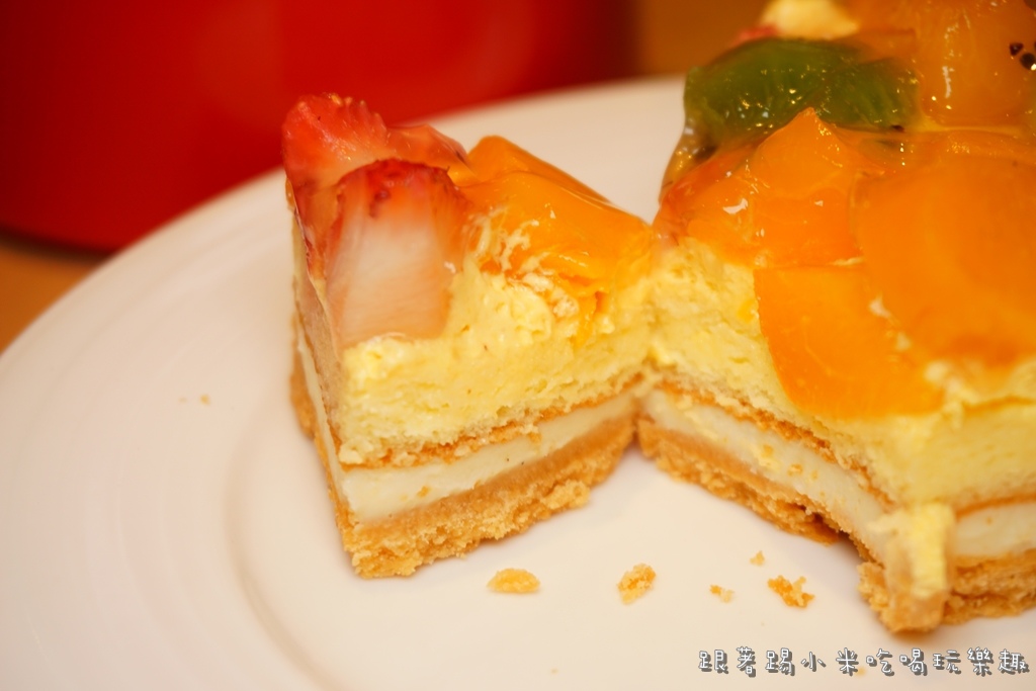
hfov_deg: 32.6
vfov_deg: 22.1
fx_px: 1770
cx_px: 518
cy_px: 346
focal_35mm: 62
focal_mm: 41
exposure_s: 1/80
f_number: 5.6
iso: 160
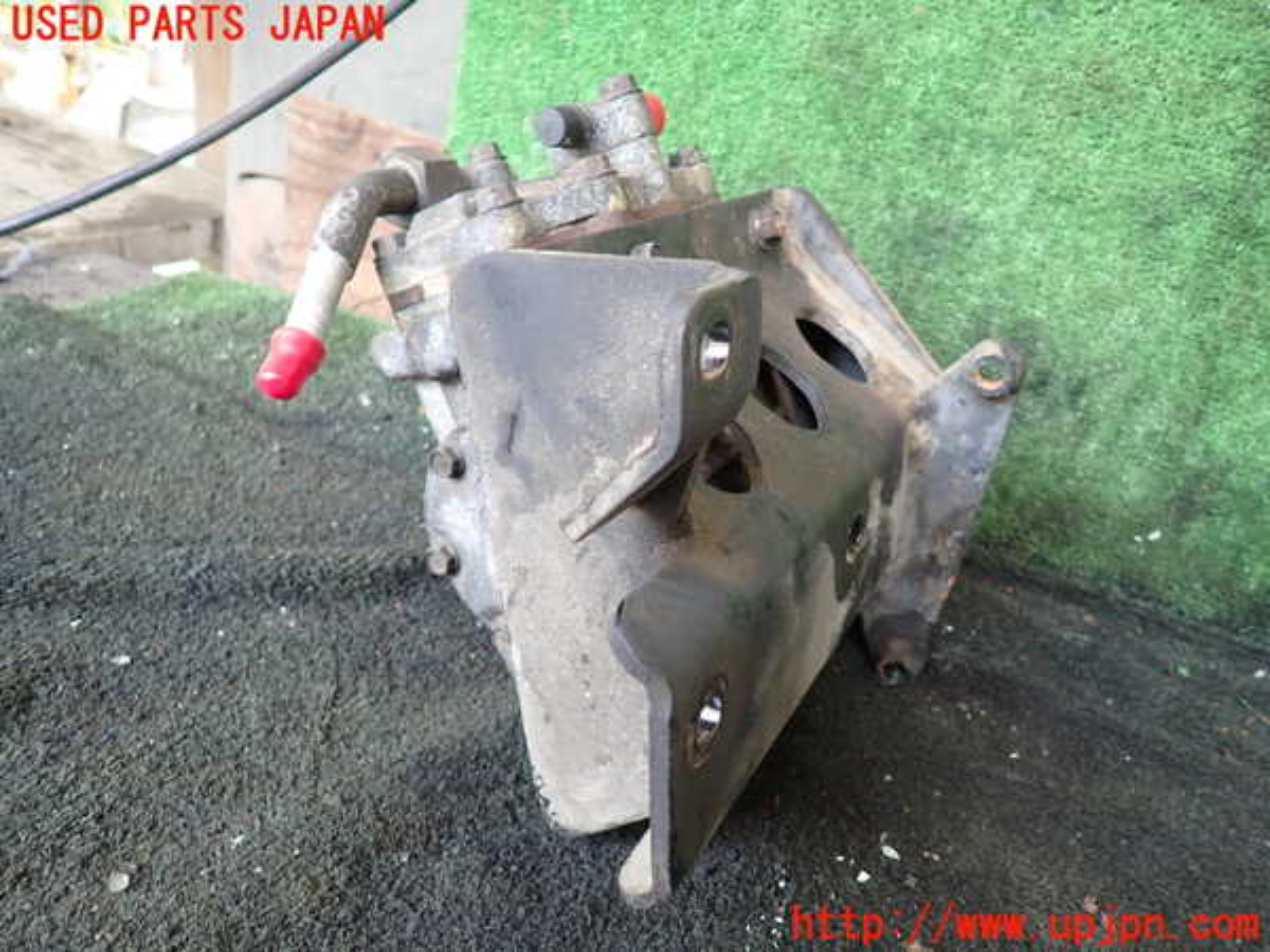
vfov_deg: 54.9
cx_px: 635
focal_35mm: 25
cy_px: 476
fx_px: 917
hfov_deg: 69.4
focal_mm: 4.5
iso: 200
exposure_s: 1/50
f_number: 2
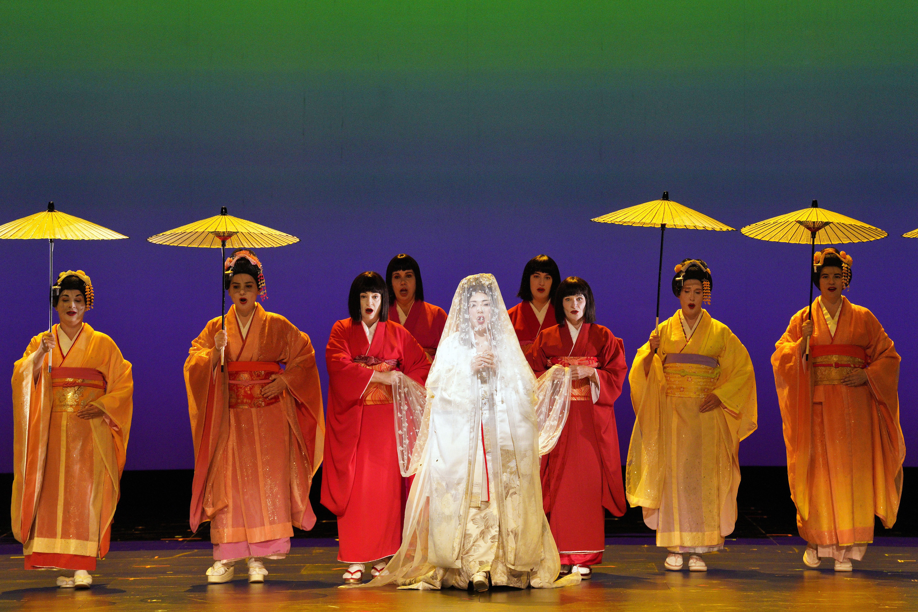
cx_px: 459
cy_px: 306
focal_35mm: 200
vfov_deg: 6.9
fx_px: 5099
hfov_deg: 10.3
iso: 4000
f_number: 6.3
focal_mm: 200
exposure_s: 1/160
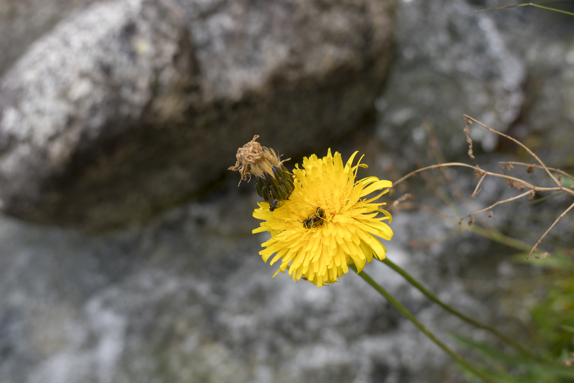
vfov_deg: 36.9
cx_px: 287
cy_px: 192
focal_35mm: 36
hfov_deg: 53.1
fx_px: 574
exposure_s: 1/400
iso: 320
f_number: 4
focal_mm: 24
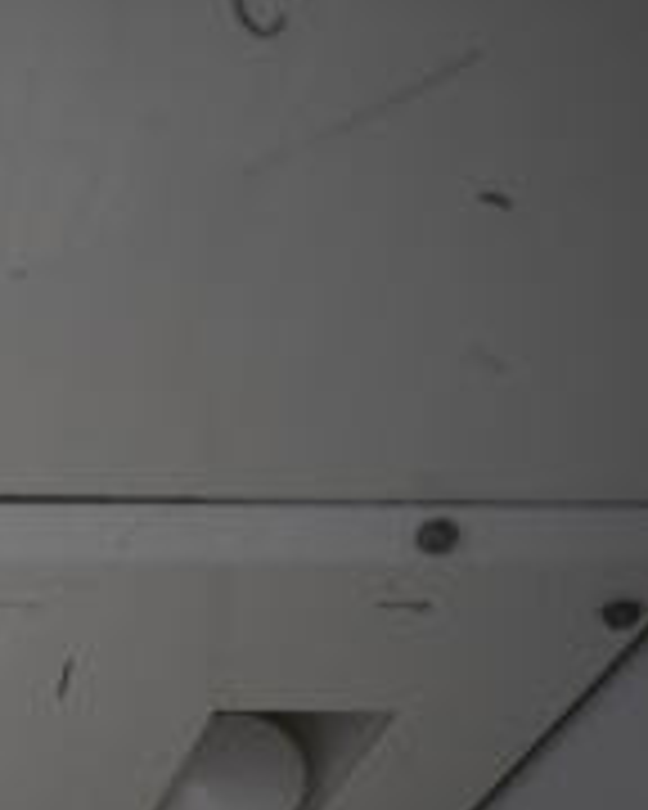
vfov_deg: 21.6
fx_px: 2062
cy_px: 770
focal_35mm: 86
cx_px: -580
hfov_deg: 15.1
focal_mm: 18
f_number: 3.5
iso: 800
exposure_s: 1/30
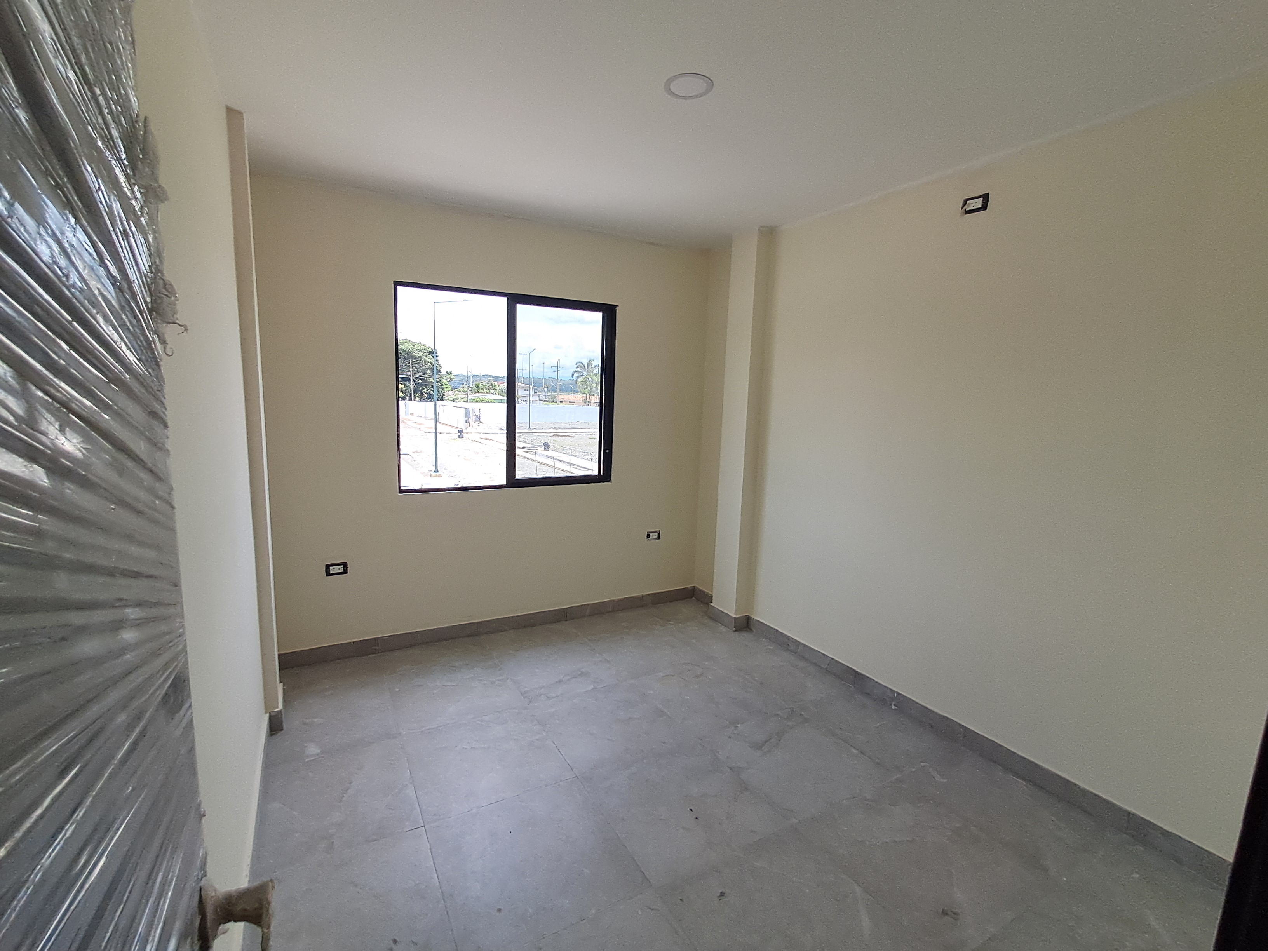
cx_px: 634
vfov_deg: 78.1
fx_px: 586
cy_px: 476
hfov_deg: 94.5
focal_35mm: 16
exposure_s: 1/425
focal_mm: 1.64
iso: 40
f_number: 2.2
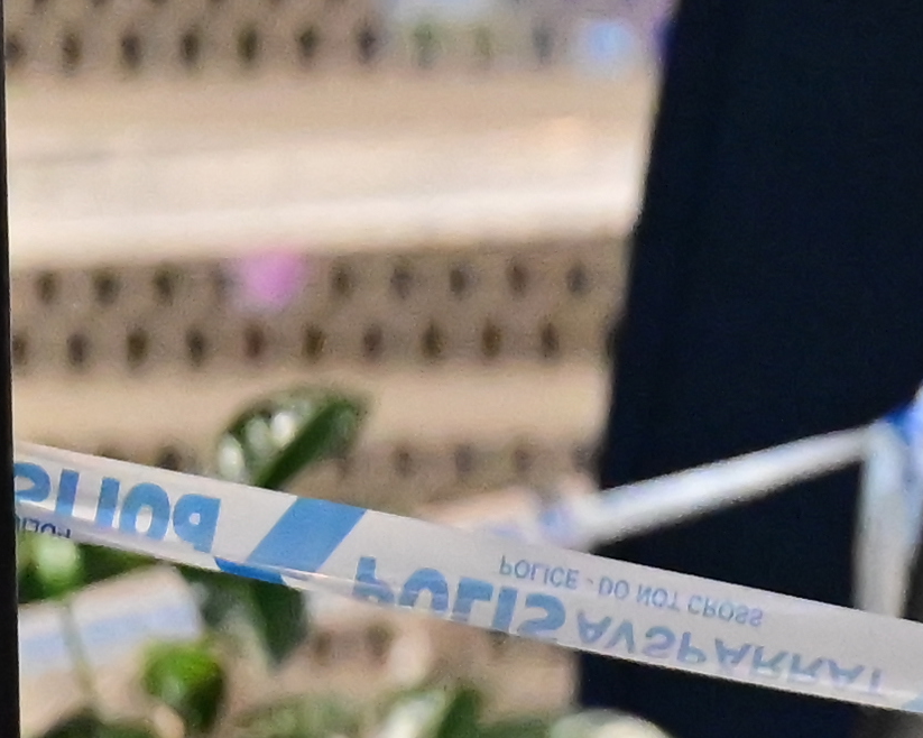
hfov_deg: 1.0
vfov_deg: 0.8
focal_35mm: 1845
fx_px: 50388
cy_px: 372
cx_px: 2769
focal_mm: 200
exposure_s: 1/500
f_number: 2.8
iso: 4500
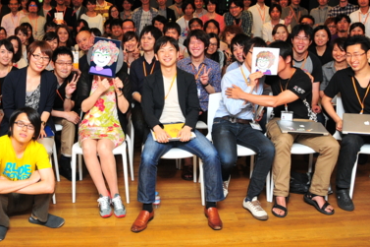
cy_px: 74
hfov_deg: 45.1
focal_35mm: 43
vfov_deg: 30.8
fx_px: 442
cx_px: 139
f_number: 4.5
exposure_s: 1/80
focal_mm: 18
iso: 500
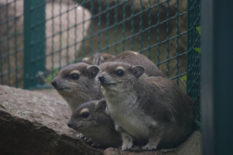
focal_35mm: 300
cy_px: 78
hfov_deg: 6.9
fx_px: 1939
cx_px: 116
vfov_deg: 4.6
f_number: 5.6
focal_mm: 200
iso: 400
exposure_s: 1/250
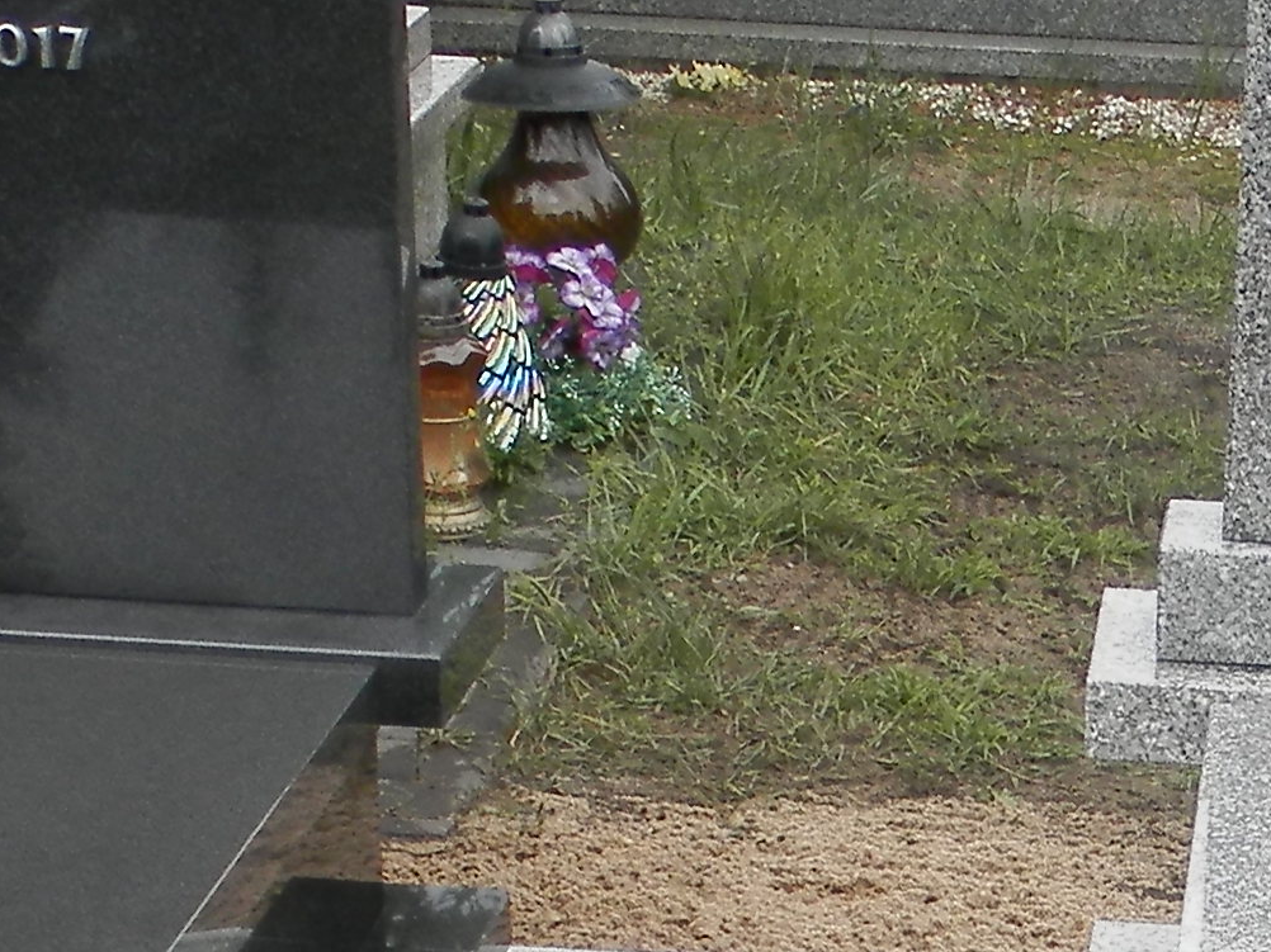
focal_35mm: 115
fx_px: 4221
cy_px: 1287
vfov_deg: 12.4
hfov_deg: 16.4
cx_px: 1539
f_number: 3.1
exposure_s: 1/400
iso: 80
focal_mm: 4.5
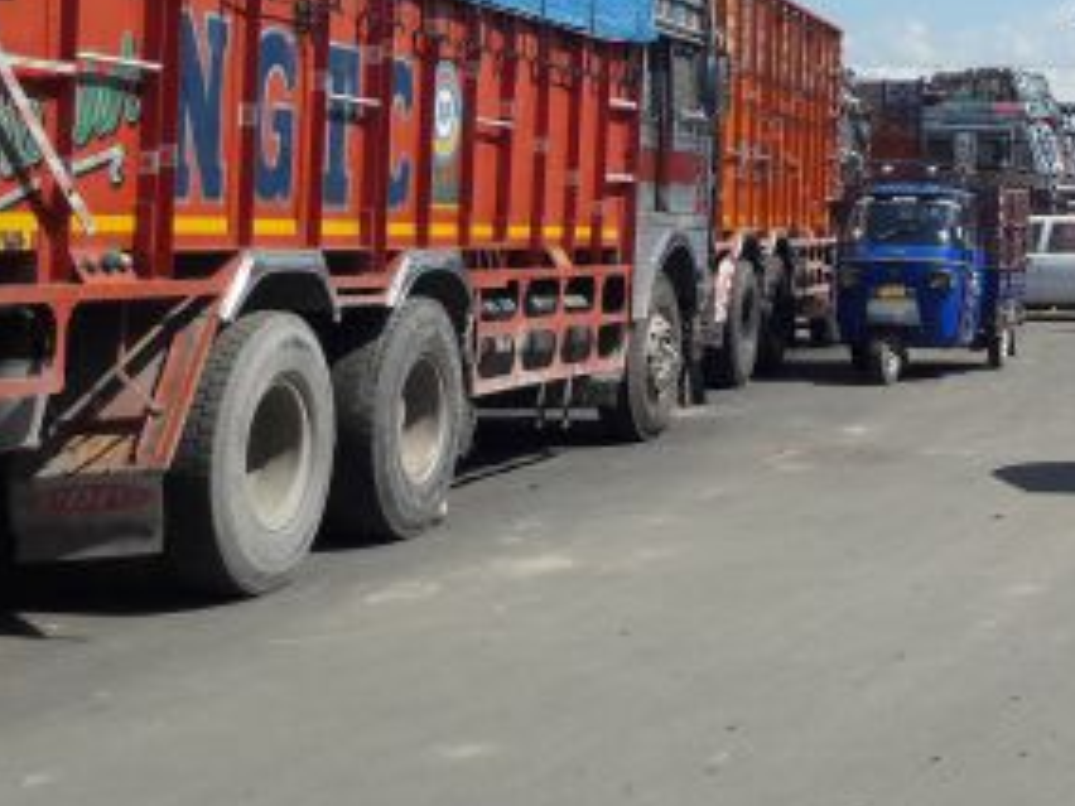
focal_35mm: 69
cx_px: 1291
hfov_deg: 25.3
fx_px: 2143
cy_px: 115
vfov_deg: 21.0
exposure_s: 1/1558
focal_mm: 3.7
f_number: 1.9
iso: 40
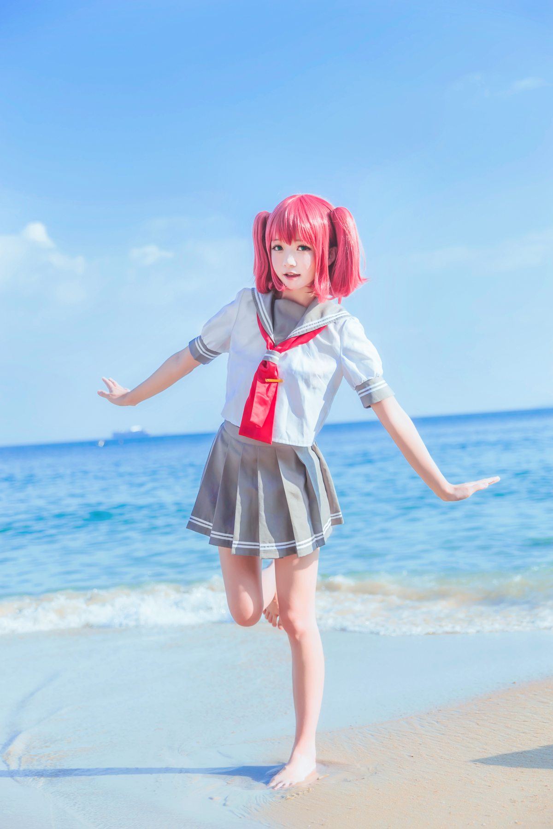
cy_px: 414
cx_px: 276
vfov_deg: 41.1
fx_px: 1106
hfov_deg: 28.1
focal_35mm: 48
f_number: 2.8
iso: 100
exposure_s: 1/1000
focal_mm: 48
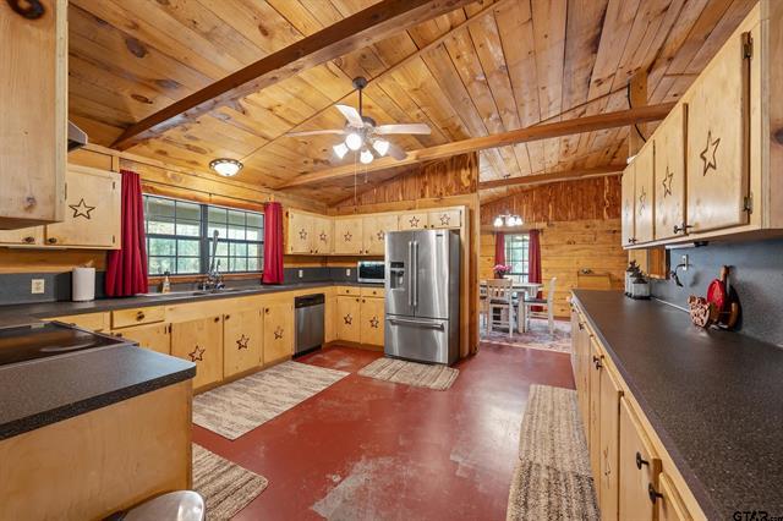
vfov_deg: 81.1
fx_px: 304
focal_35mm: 14
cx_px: 392
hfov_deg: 104.3
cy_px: 260
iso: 800
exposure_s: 1/3
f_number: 8
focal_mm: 14
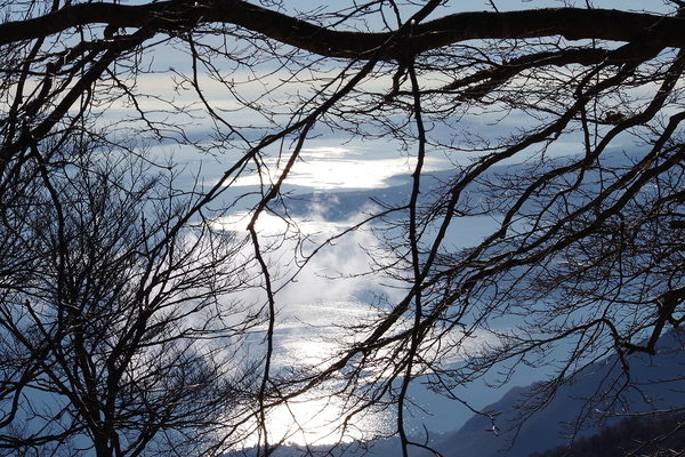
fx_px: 1427
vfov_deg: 18.2
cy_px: 228
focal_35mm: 75
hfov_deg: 27.0
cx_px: 342
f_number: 22
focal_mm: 50
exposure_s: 1/100
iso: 100
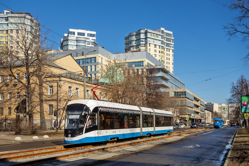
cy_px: 83
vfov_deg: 35.1
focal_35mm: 38
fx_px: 263
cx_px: 124
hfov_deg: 50.7
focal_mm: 14.23
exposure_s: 1/500
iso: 80
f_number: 5.6
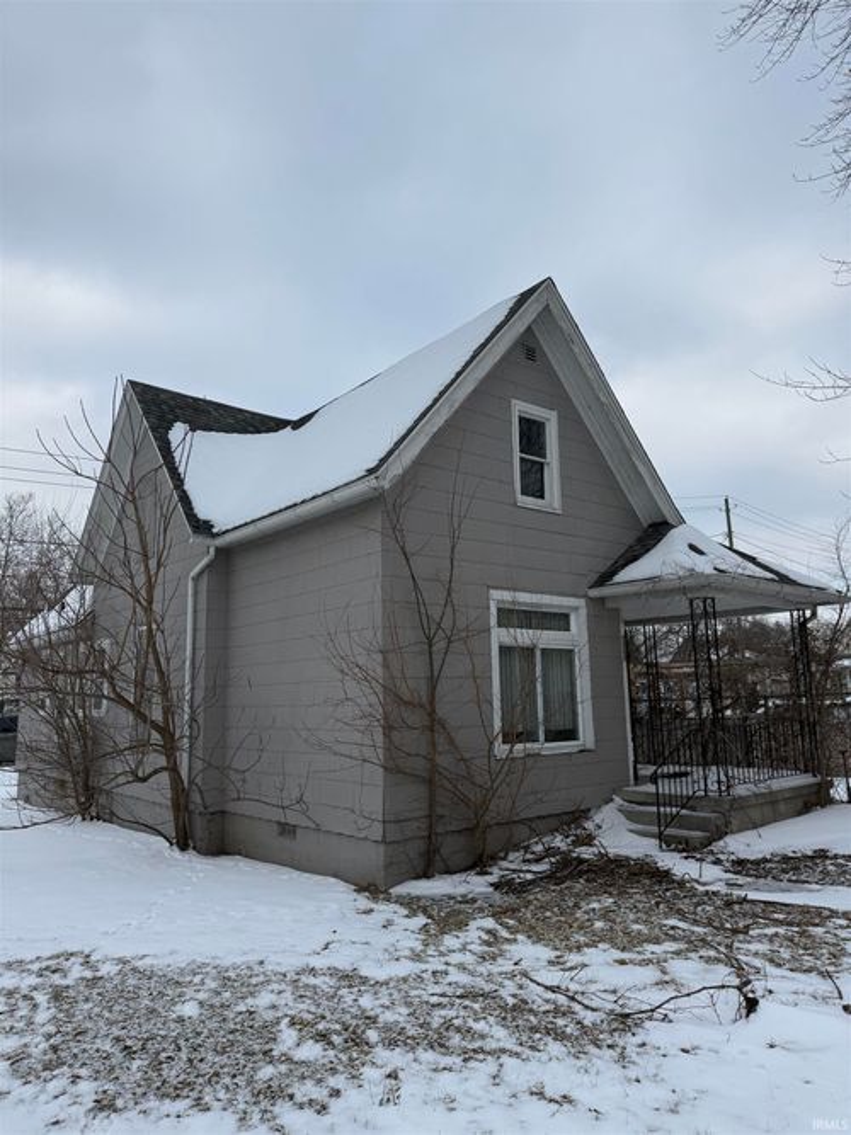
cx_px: 426
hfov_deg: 56.8
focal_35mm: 24
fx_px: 787
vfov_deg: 71.6
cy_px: 568
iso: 80
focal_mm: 6.76
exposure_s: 1/4673
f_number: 1.78
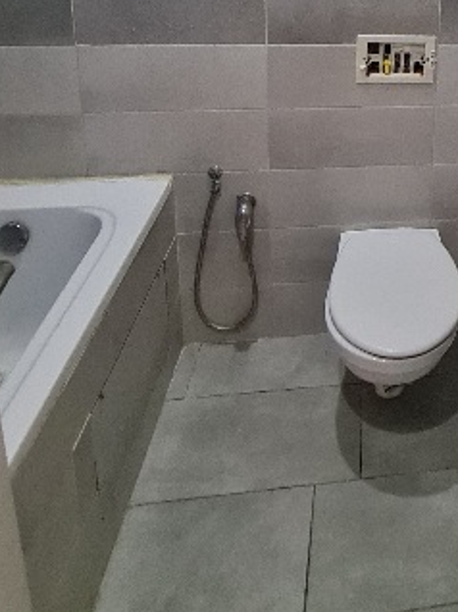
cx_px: 471
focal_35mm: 33
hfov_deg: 37.6
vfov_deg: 45.1
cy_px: -25
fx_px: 583
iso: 800
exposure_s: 1/25
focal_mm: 2.2
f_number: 2.2
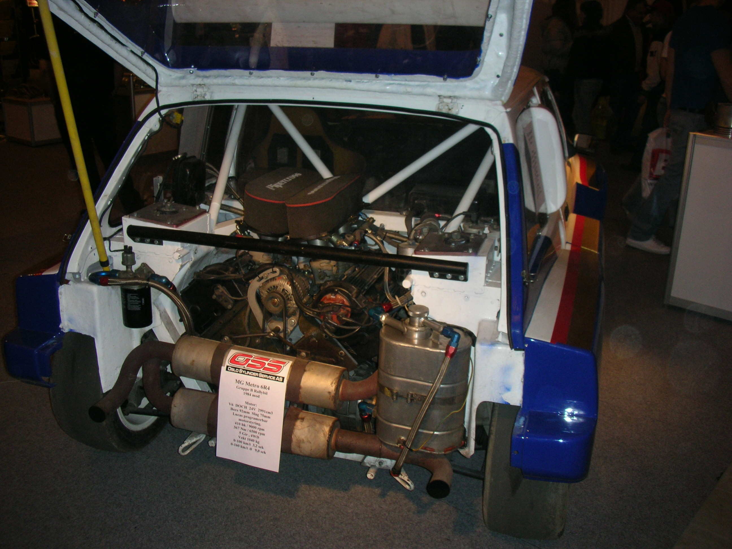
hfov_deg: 52.6
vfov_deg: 40.7
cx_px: 366
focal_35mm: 35
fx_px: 740
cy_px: 274
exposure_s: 1/60.1
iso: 96
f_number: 3
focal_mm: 5.8
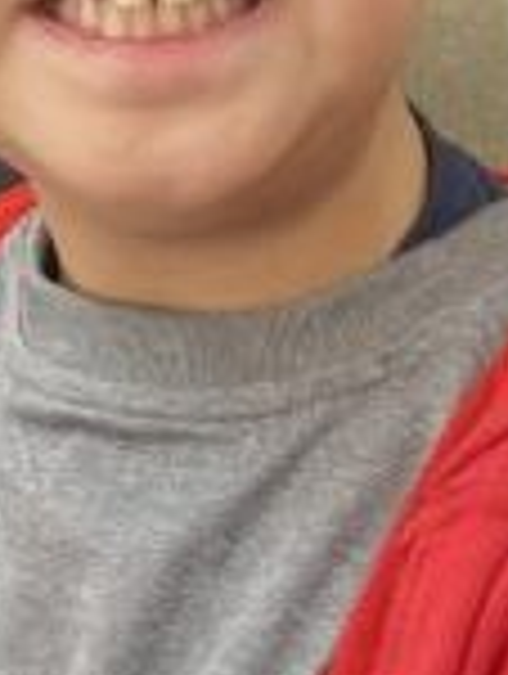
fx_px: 3376
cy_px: 1012
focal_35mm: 173
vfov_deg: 11.0
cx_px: 148
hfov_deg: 8.6
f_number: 1.8
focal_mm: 4.25
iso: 80
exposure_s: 1/121
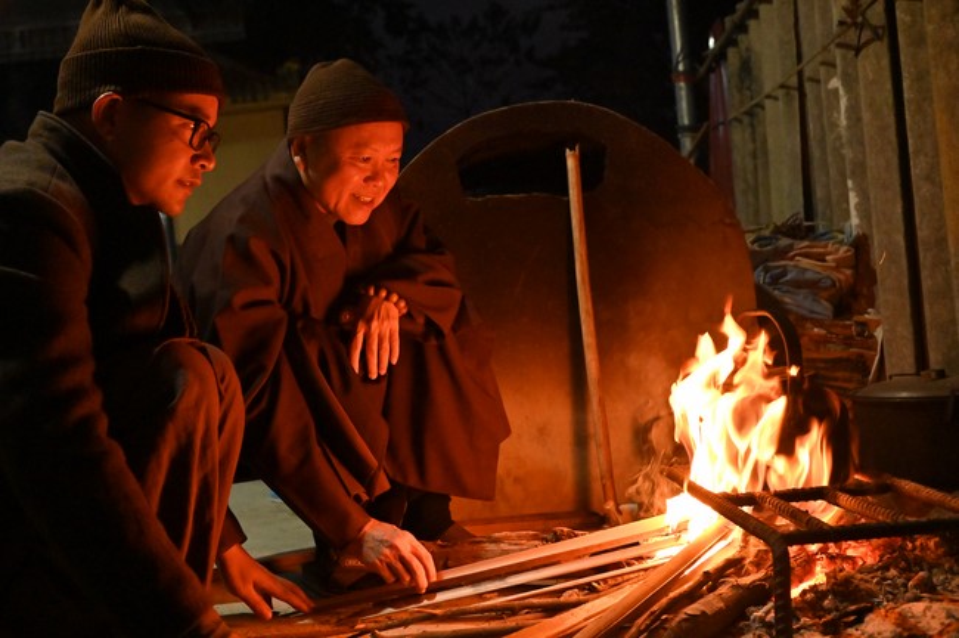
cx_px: 480
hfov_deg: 48.5
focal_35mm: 40
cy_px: 319
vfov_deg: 33.3
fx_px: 1064
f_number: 5.6
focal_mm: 40
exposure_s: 1/100
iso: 6400
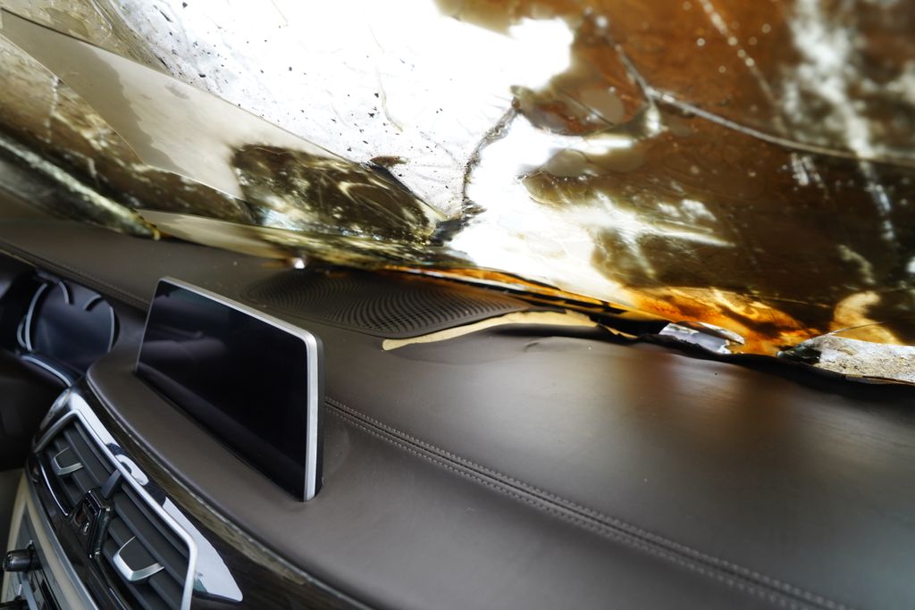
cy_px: 305
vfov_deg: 53.1
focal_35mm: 24
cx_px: 458
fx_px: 610
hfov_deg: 73.7
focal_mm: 24
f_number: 4
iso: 640
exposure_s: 1/160
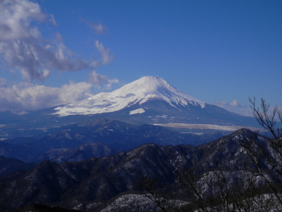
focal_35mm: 88
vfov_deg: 16.8
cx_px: 141
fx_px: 717
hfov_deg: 22.3
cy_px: 106
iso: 80
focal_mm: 15.8
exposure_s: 1/320
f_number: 13.5
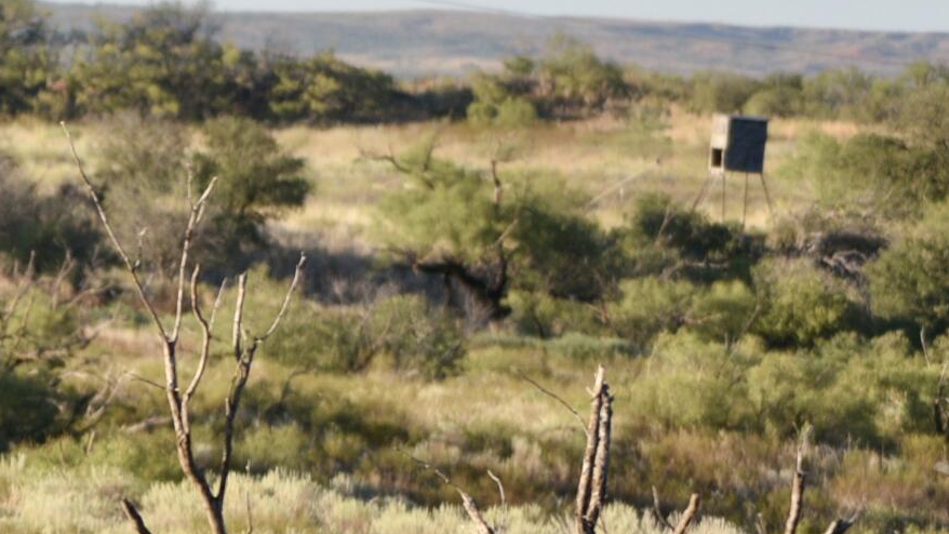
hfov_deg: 3.0
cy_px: 657
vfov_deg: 1.7
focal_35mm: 716
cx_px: -556
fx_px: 18018
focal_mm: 200
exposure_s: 1/800
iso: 400
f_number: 5.6
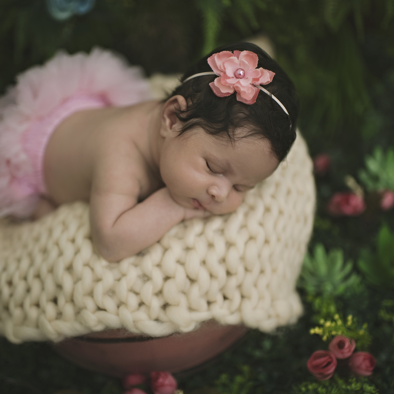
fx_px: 579
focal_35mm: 45
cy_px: 197
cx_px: 172
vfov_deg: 37.6
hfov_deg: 37.5
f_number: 1.4
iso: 200
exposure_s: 1/125
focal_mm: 35
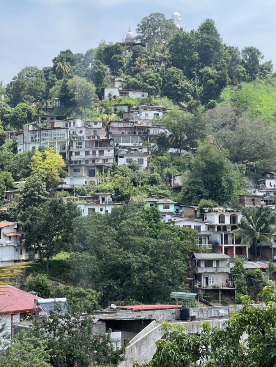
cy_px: 184
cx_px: 138
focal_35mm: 77
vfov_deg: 25.3
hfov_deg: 19.1
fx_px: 819
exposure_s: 1/278
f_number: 2.8
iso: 32
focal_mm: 9
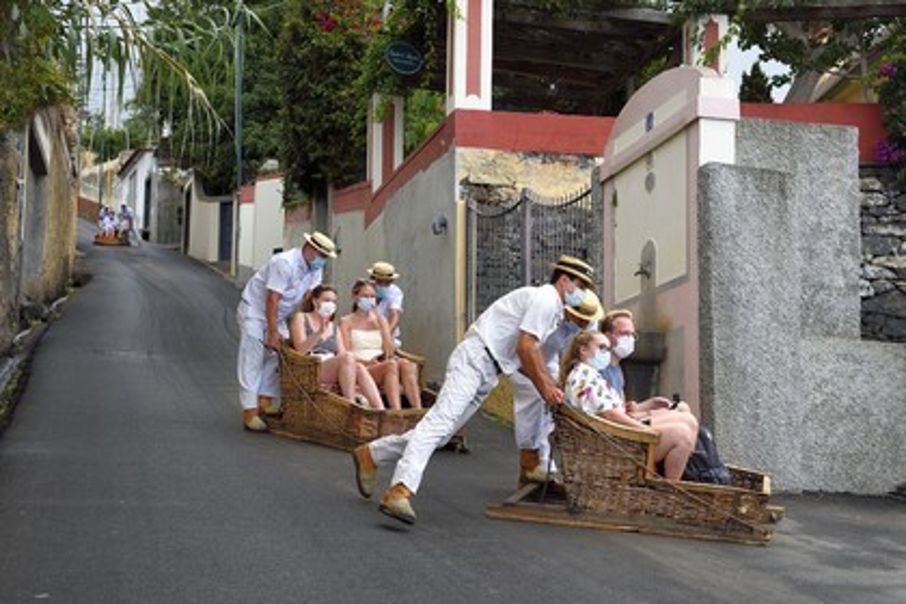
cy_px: 302
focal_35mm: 58
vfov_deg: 23.4
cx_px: 453
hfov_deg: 34.5
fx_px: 1460
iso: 640
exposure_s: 1/800
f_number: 7.1
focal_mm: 58
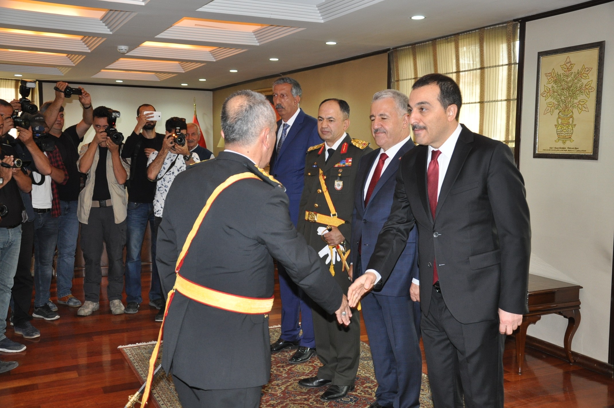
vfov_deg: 35.4
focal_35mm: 38
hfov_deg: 51.3
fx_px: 639
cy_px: 204
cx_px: 307
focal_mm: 25
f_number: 4
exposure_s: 1/60
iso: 800
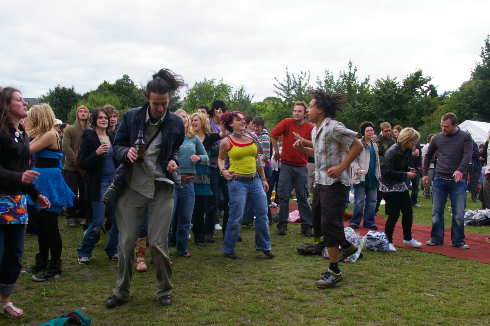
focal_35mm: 34
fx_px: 469
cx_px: 245
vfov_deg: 38.3
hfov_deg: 55.1
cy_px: 163
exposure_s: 1/180
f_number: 8
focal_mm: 23
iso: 400
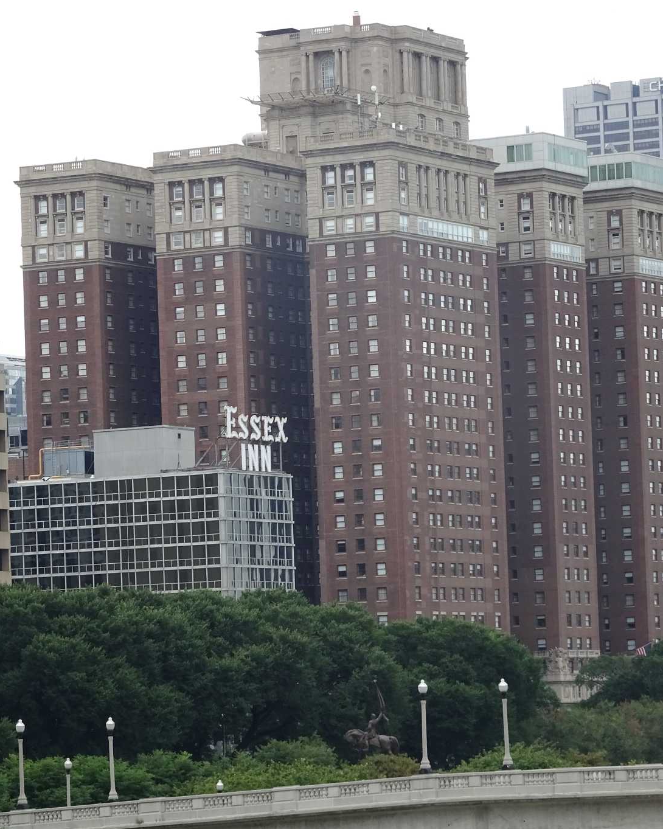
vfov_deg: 10.4
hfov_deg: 8.3
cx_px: 331
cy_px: 413
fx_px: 4563
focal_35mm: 186
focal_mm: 30.42
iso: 200
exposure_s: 1/200
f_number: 5.6
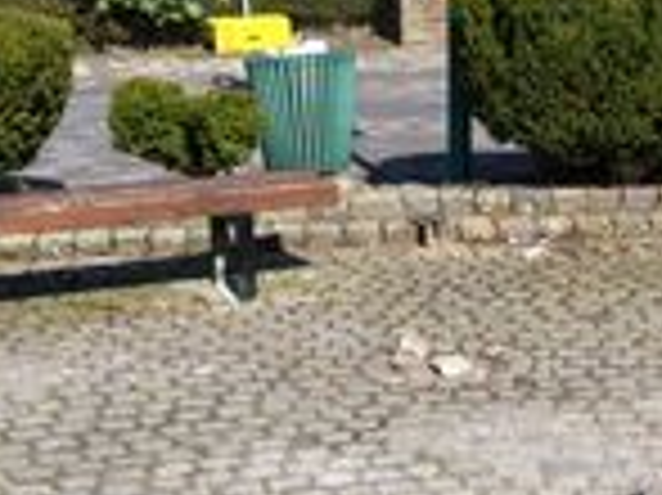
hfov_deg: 21.5
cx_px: 547
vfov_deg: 16.4
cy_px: 243
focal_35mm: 90
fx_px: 1720
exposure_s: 1/1040
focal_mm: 3.85
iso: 80
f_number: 2.8
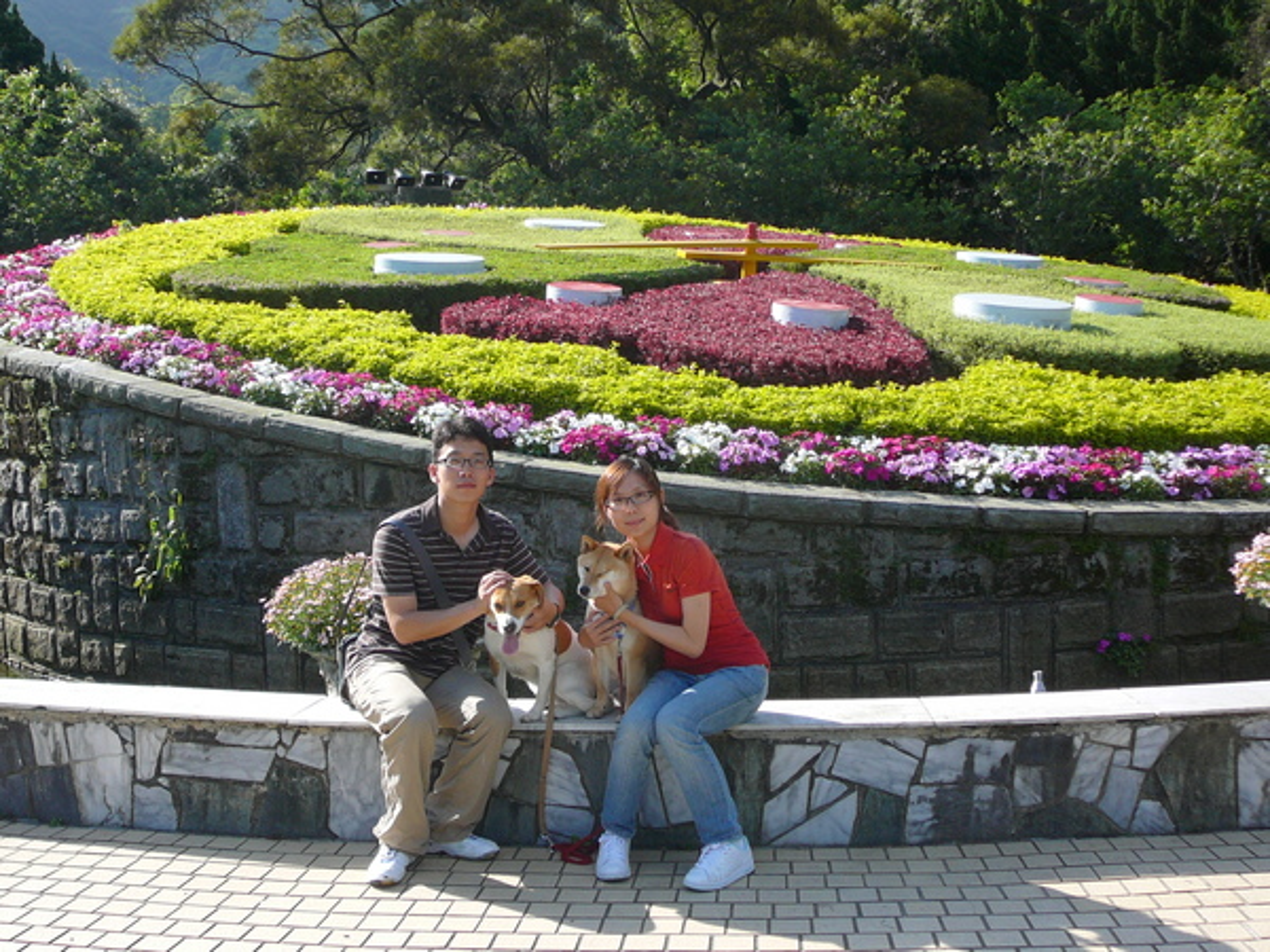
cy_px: 476
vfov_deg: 32.2
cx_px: 635
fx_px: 1651
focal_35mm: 45
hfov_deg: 42.1
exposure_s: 1/500
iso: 80
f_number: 3.2
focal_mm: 6.7
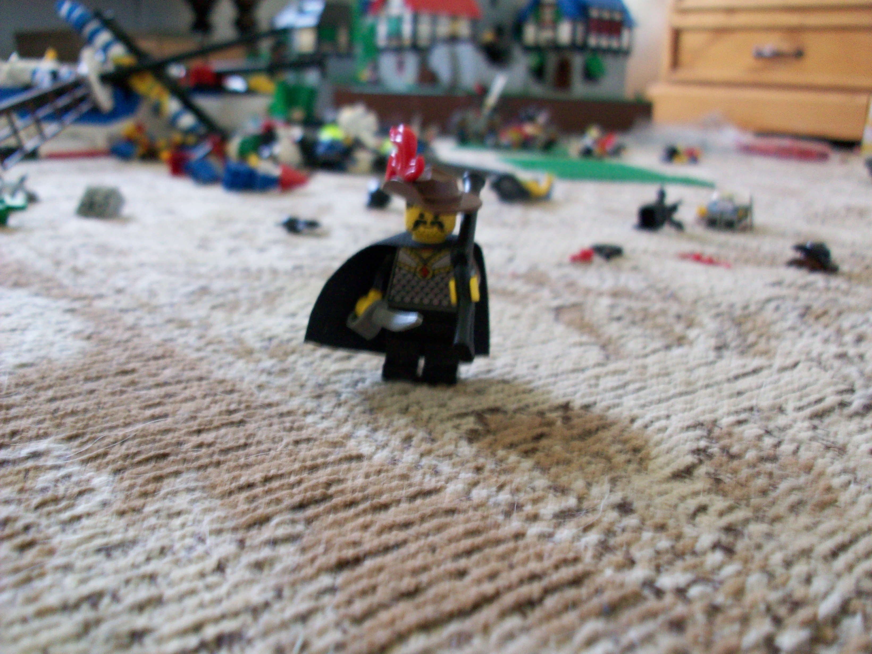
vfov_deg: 41.8
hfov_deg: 54.0
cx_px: 436
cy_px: 327
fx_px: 856
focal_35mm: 34
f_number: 2.8
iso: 160
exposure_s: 1/15.4
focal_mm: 5.7
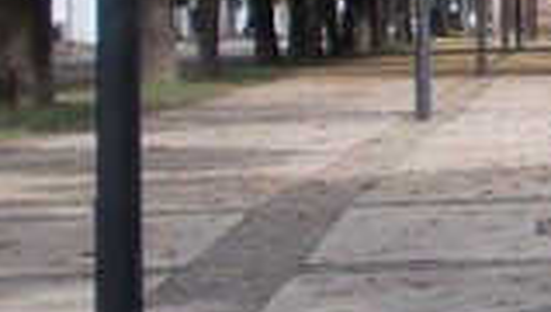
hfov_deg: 8.9
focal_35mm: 225
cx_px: 1182
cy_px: -114
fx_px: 3292
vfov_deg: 5.4
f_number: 6.5
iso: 80
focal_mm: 6.1
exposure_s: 1/160
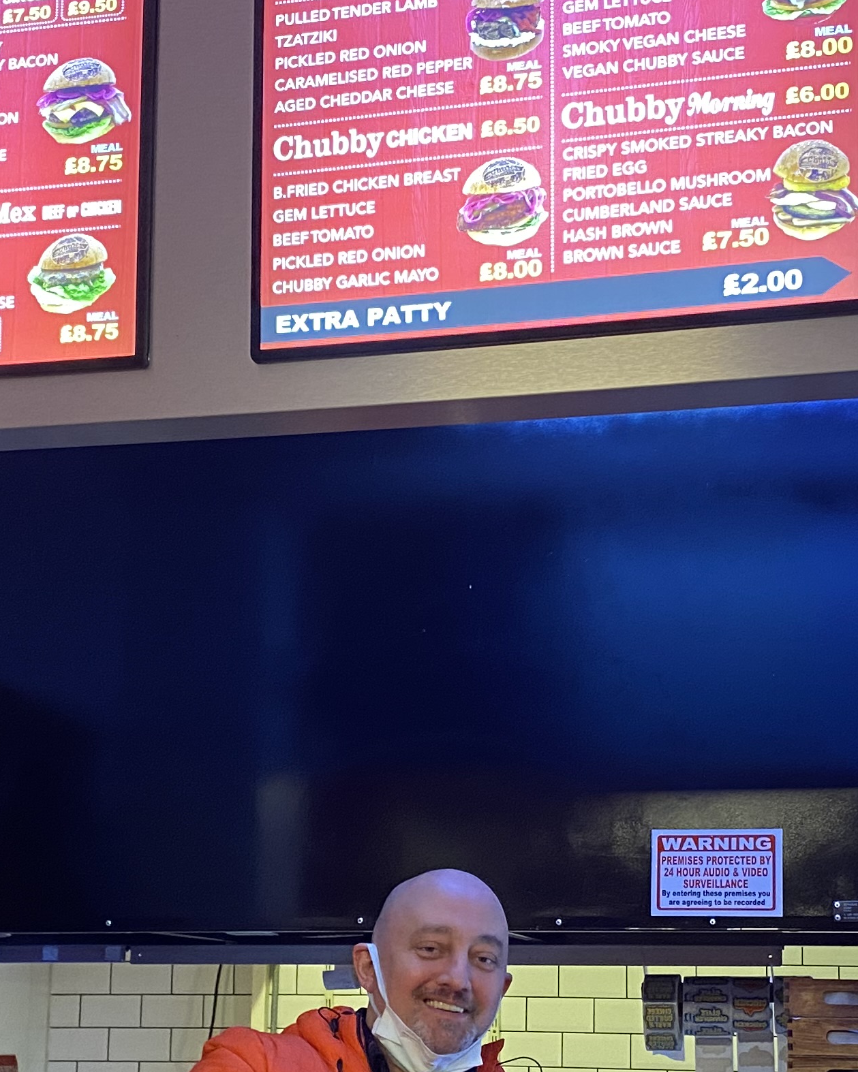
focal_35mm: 65
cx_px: 521
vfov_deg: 28.8
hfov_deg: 23.4
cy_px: 785
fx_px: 2063
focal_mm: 4.25
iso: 125
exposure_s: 1/50
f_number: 1.8
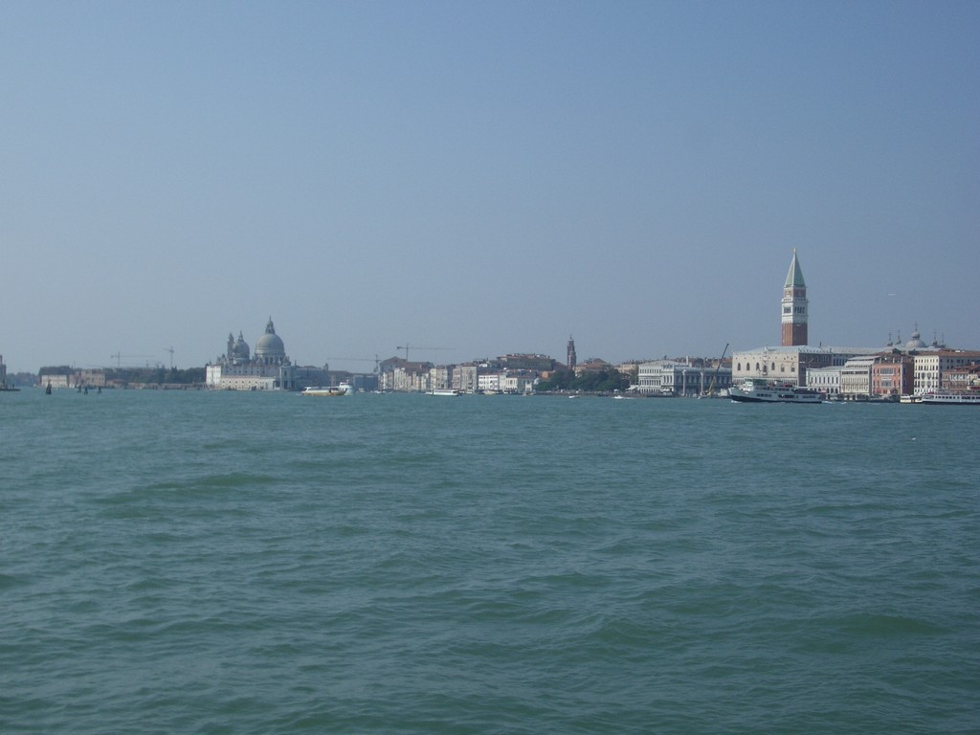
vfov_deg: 29.7
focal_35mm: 49
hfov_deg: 38.9
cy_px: 368
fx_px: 1387
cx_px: 490
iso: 50
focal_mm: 8.2
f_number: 5
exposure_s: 1/640
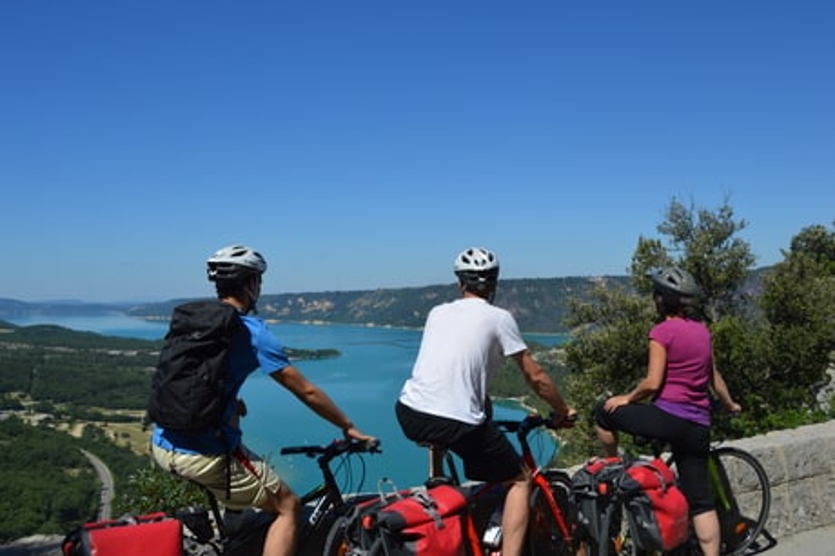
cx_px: 418
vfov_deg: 41.7
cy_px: 278
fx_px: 730
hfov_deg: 59.5
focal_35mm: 32
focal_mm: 21
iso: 100
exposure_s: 1/320
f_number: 9
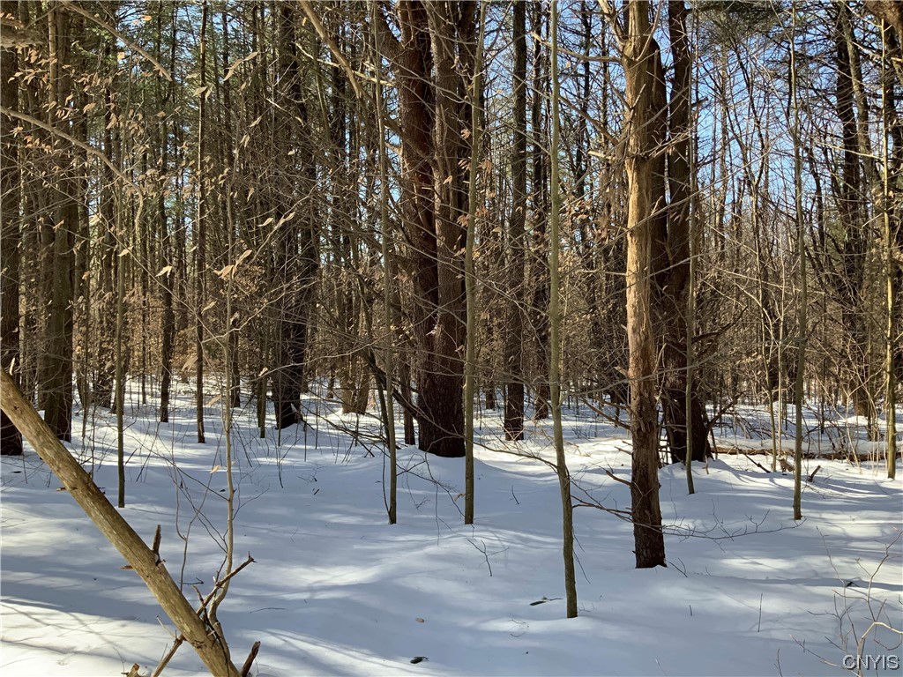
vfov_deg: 48.2
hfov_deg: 61.7
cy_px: 338
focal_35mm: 29
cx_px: 452
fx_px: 756
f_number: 1.8
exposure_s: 1/406
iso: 16
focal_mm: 3
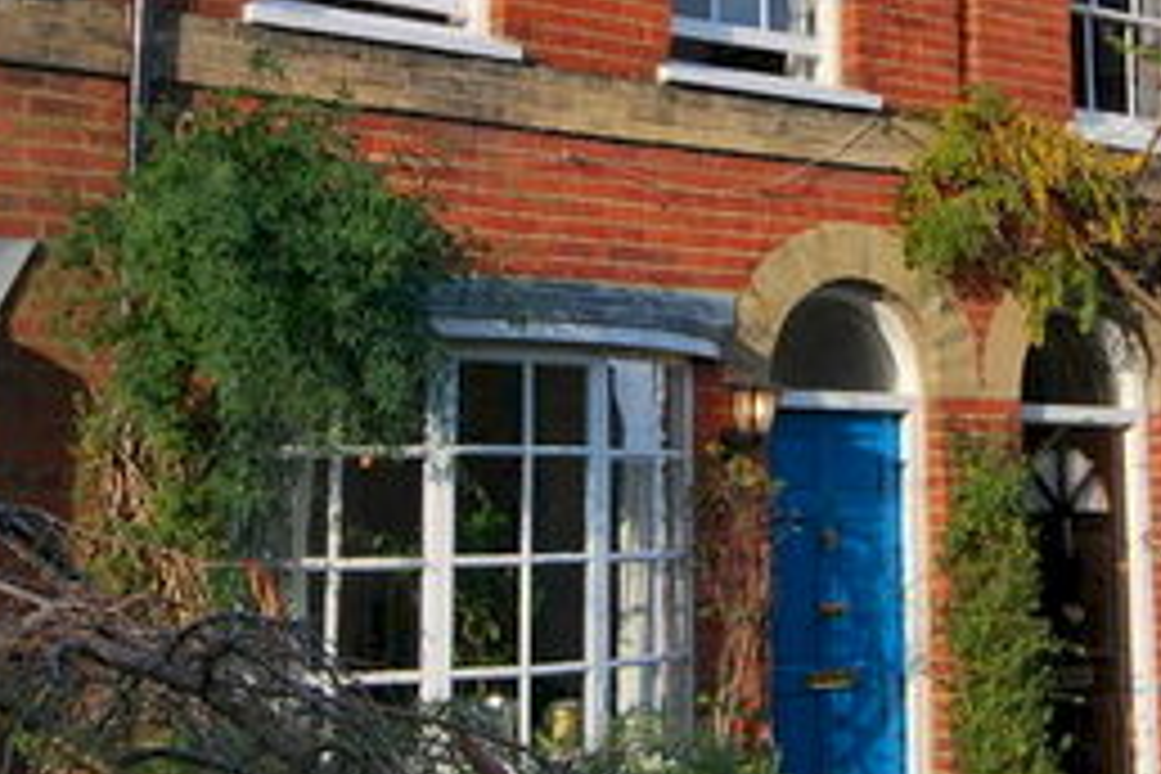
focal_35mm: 57
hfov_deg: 34.9
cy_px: 207
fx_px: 1838
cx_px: 724
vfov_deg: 23.6
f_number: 5.6
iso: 180
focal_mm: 14
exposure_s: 1/125
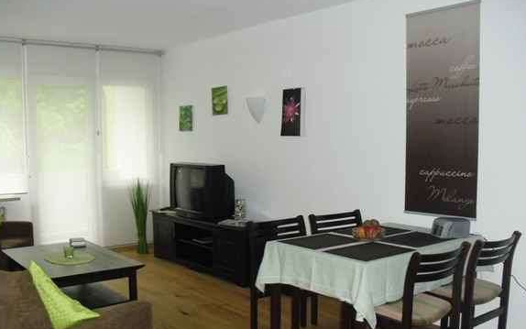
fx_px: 559
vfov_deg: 32.7
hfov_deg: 50.4
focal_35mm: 39
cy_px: 198
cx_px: 262
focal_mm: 6.3
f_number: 3.1
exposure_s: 1/60
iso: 400
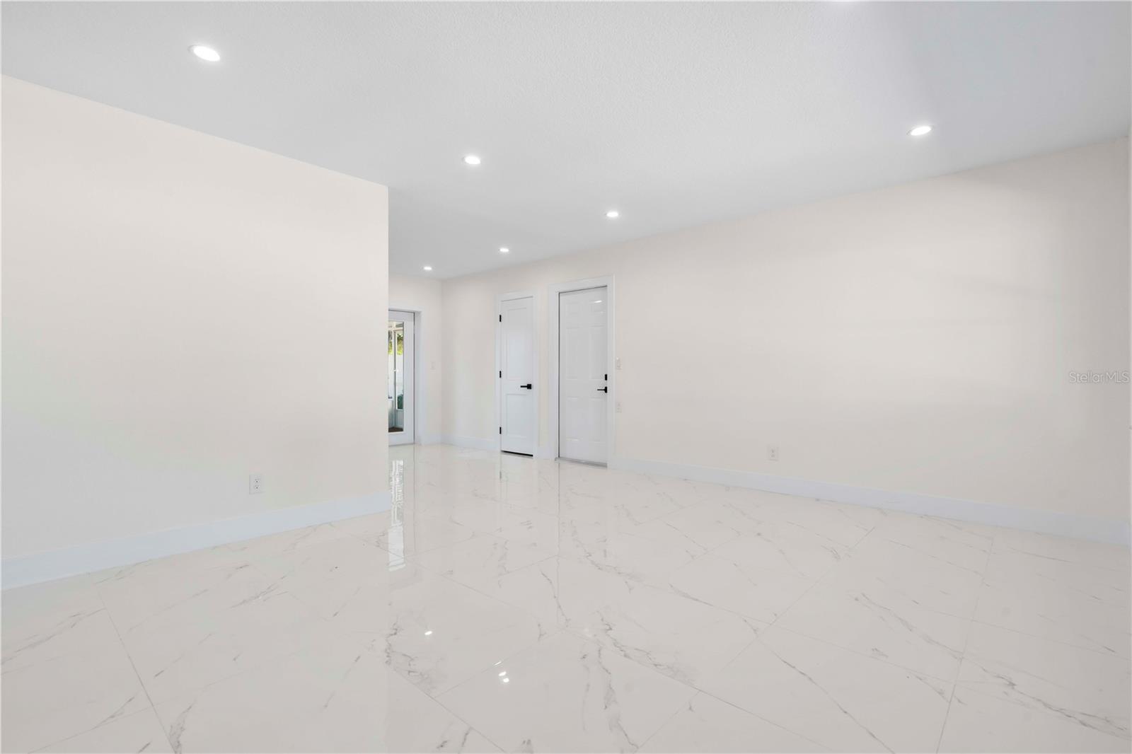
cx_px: 566
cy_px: 377
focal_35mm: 16
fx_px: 503
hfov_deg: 96.7
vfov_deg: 73.7
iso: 250
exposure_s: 1/6
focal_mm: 16
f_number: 9
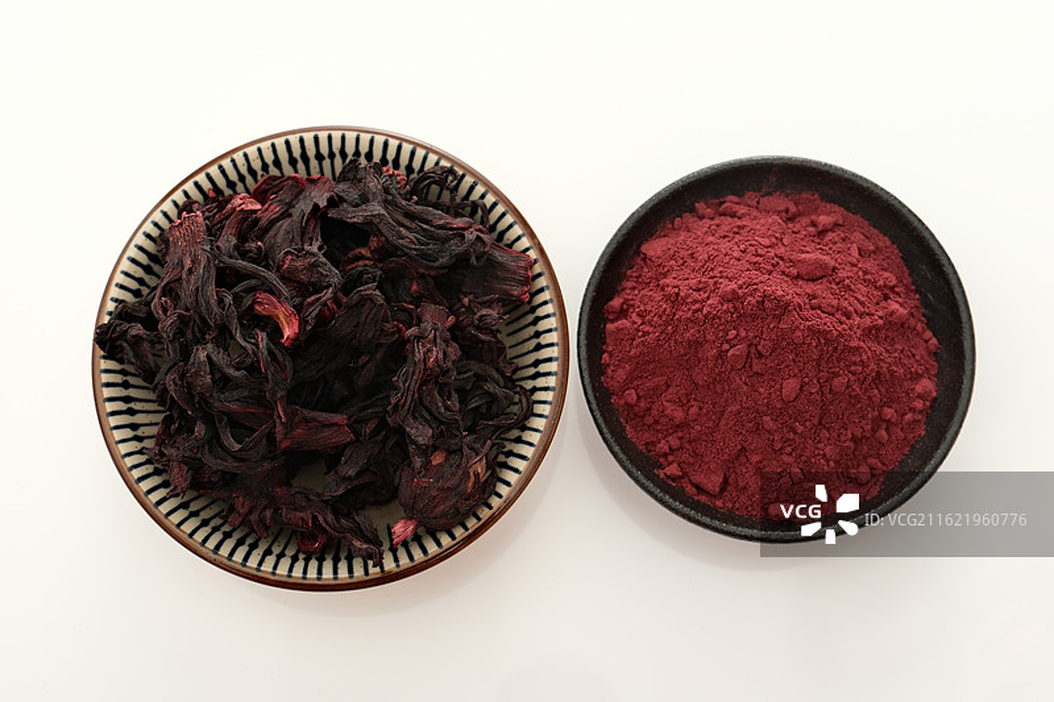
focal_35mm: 57
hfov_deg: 35.1
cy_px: 351
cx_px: 527
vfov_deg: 23.8
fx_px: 1668
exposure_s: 1/125
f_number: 7.1
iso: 125
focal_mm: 37.9
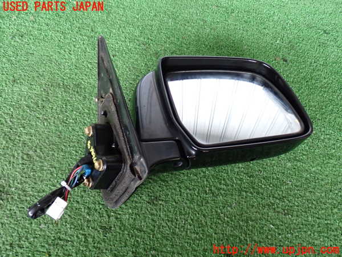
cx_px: 171
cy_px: 128
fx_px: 356
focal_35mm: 36
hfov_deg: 51.4
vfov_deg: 39.7
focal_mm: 6.37
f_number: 2.5
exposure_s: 1/40
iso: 500
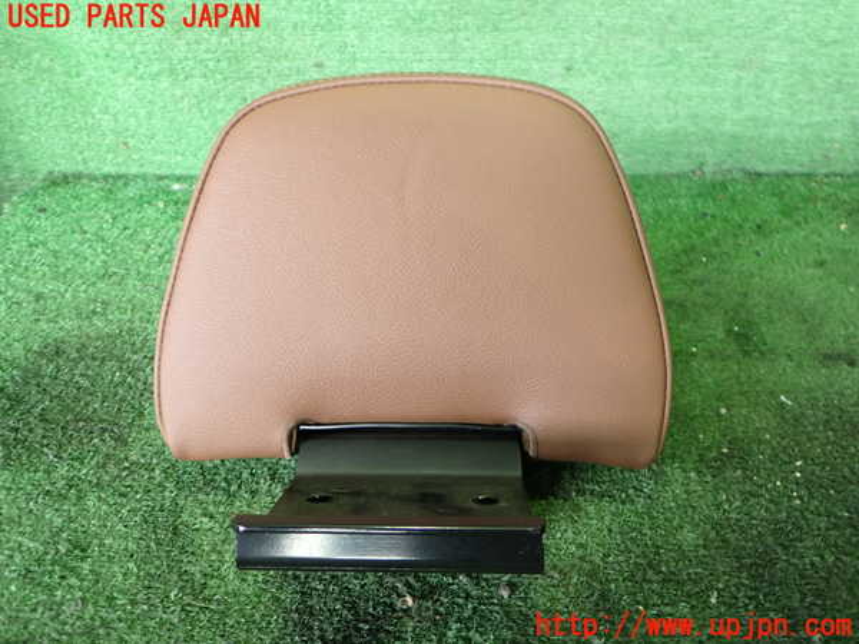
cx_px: 430
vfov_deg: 46.8
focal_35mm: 30
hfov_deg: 60.0
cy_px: 322
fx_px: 744
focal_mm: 5.4
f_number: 2.3
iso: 320
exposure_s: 1/30
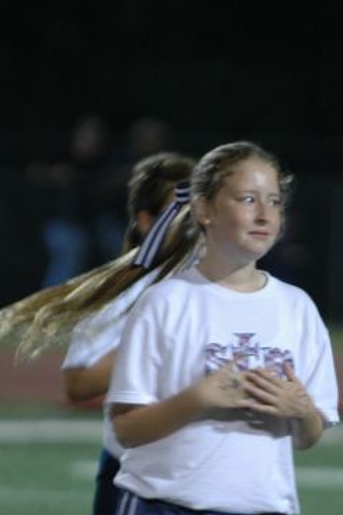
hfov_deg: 1.6
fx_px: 12230
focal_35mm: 855
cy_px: 471
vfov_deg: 2.4
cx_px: 235
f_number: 2.8
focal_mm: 200
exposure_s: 1/60
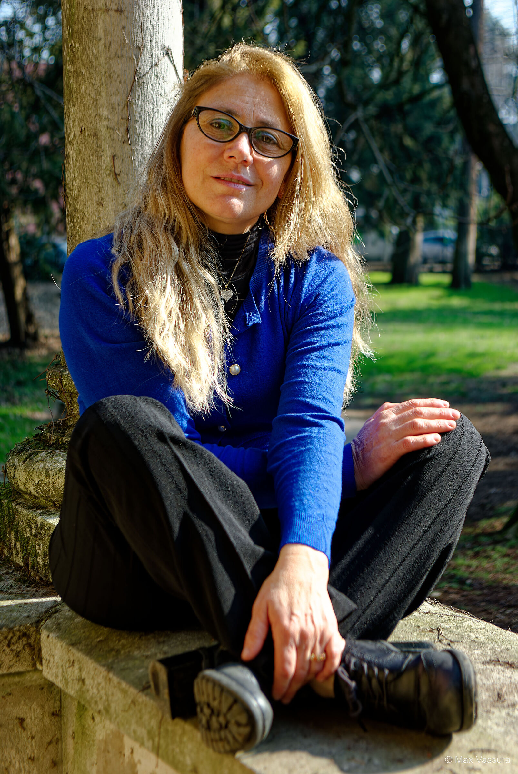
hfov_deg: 20.4
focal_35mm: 67
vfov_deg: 30.0
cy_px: 387
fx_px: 1442
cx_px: 259
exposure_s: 1/250
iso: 100
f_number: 4
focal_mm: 45
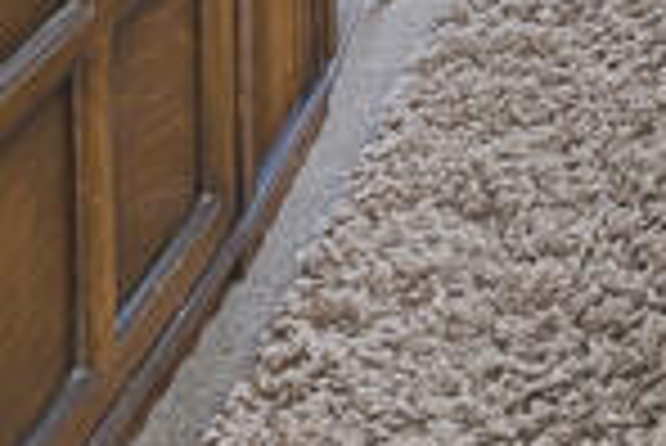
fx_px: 1537
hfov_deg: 16.4
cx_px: 1440
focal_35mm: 83
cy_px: -674
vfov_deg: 12.4
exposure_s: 1/1.25
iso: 320
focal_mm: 12
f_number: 10
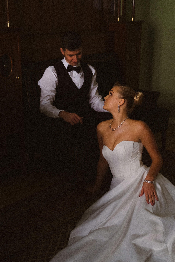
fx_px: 386
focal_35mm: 53
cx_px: 88
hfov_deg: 25.5
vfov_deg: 37.5
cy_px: 131
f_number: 2
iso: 2500
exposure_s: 1/125
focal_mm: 35
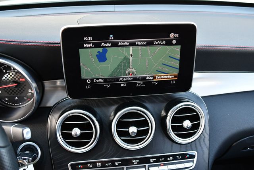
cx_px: 127
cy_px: 85
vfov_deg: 36.9
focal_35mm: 36
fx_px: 254
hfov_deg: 53.1
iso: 800
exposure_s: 1/200
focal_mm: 18
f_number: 3.5
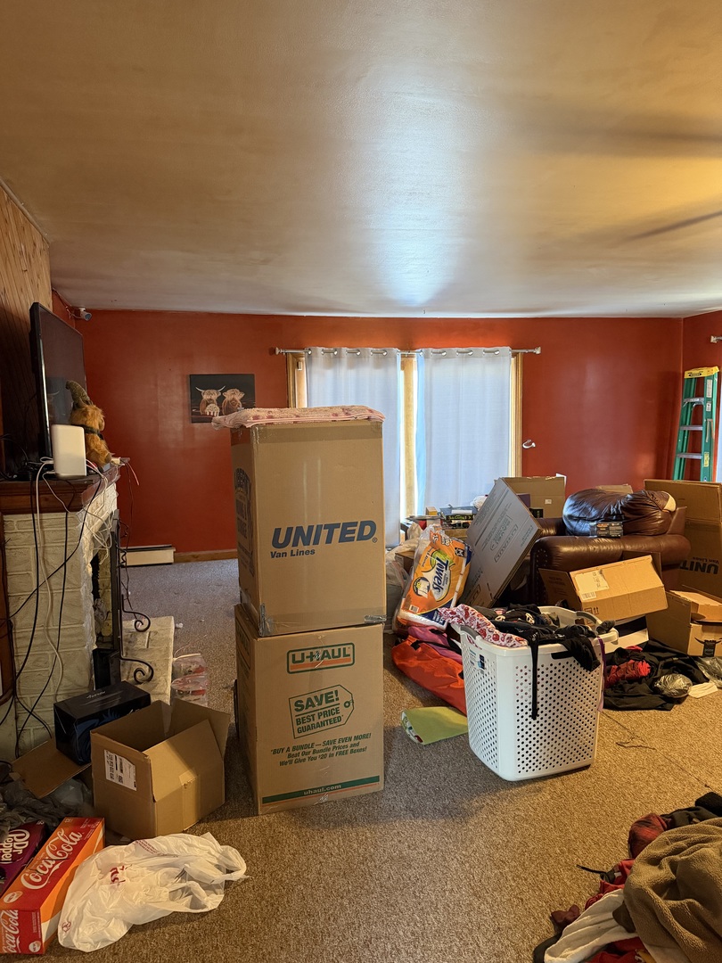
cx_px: 361
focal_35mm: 24
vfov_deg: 71.6
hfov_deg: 56.8
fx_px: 667
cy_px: 482
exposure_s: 1/60
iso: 800
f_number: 1.78
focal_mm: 6.76
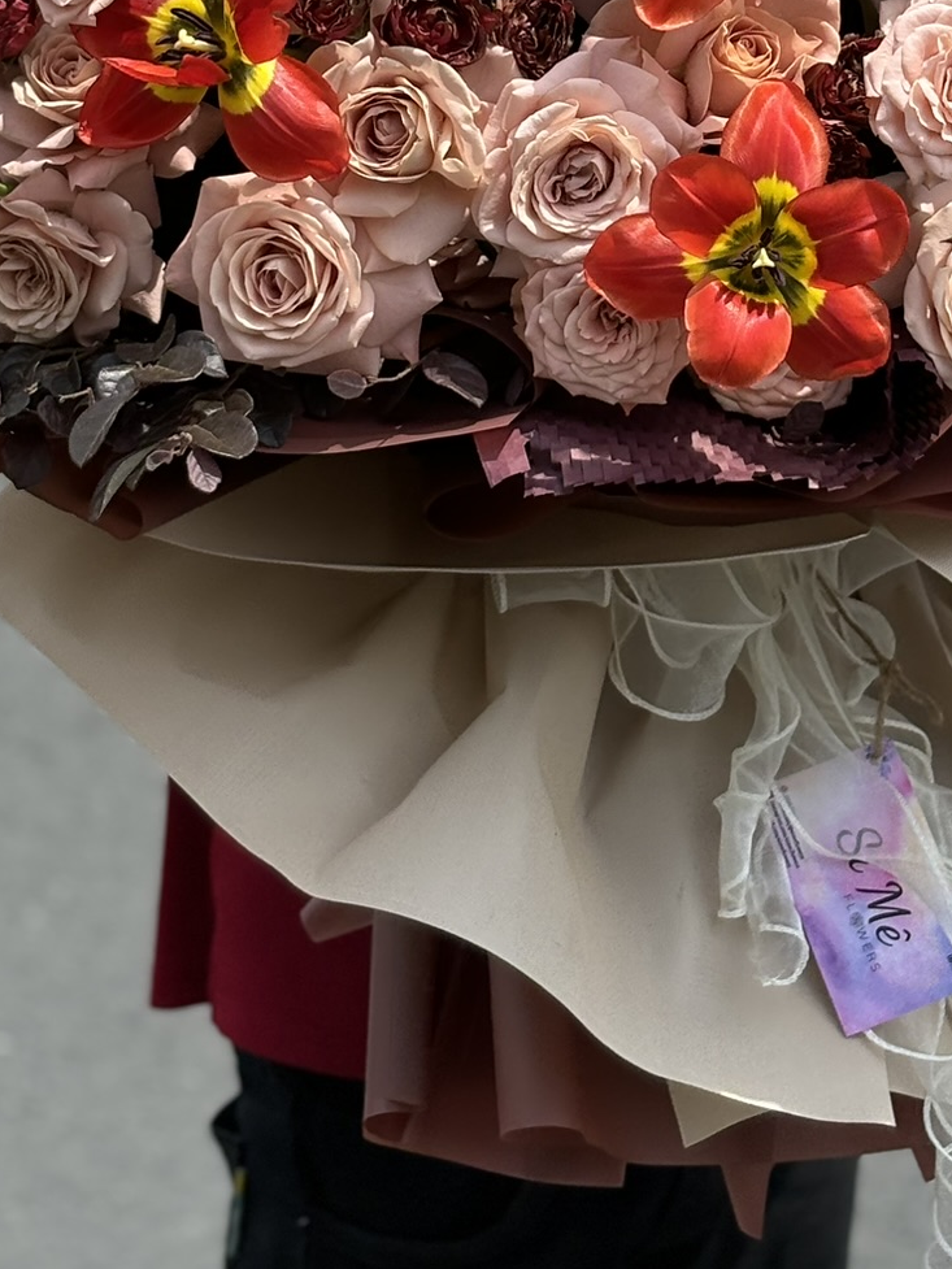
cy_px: -35
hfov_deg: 13.6
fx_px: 3996
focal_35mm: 109
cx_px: 575
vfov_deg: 17.6
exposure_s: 1/2513
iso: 32
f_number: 1.6
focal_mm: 5.96
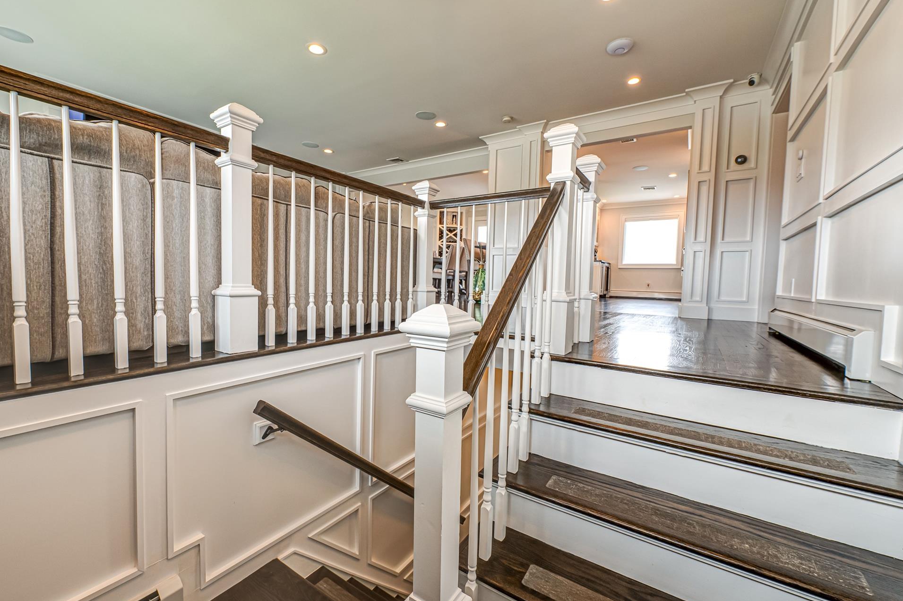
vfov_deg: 77.2
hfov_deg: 100.4
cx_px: 431
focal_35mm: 15
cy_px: 298
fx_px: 376
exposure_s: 1/40
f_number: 8
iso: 400
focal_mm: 14
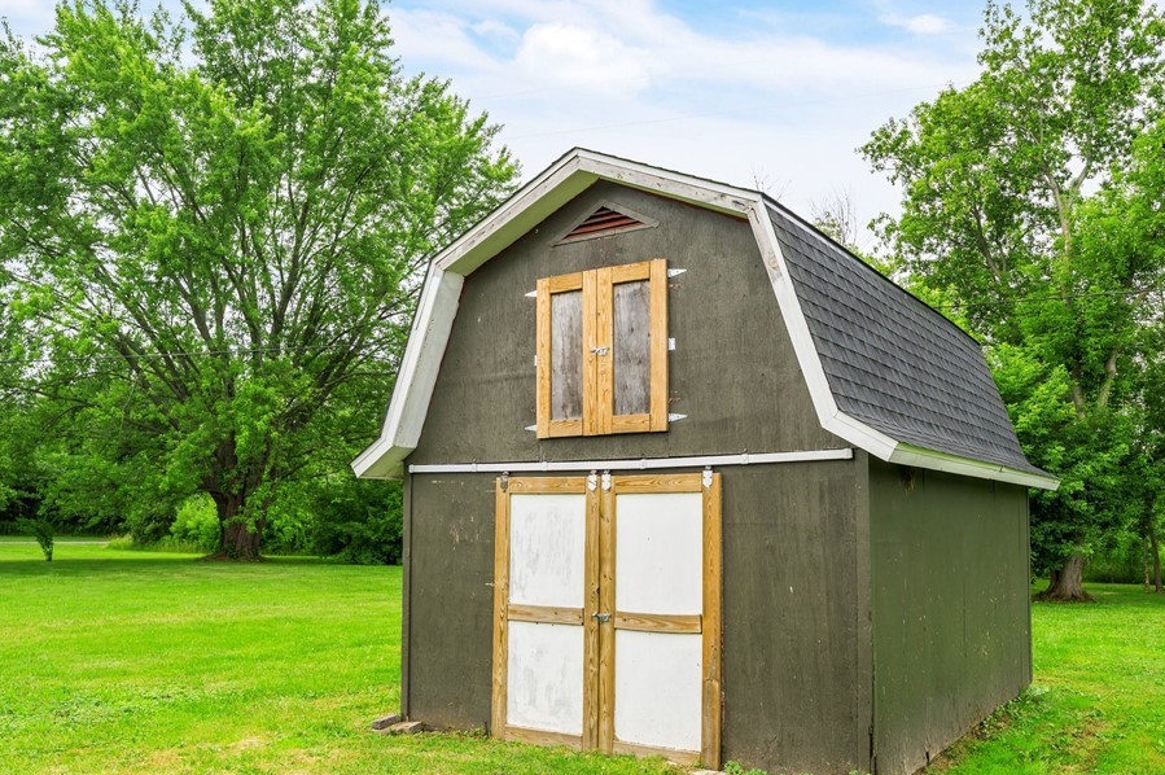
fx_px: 938
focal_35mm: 29
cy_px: 452
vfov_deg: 44.7
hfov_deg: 63.4
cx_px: 673
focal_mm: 24
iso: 100
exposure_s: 1/50
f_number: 6.3
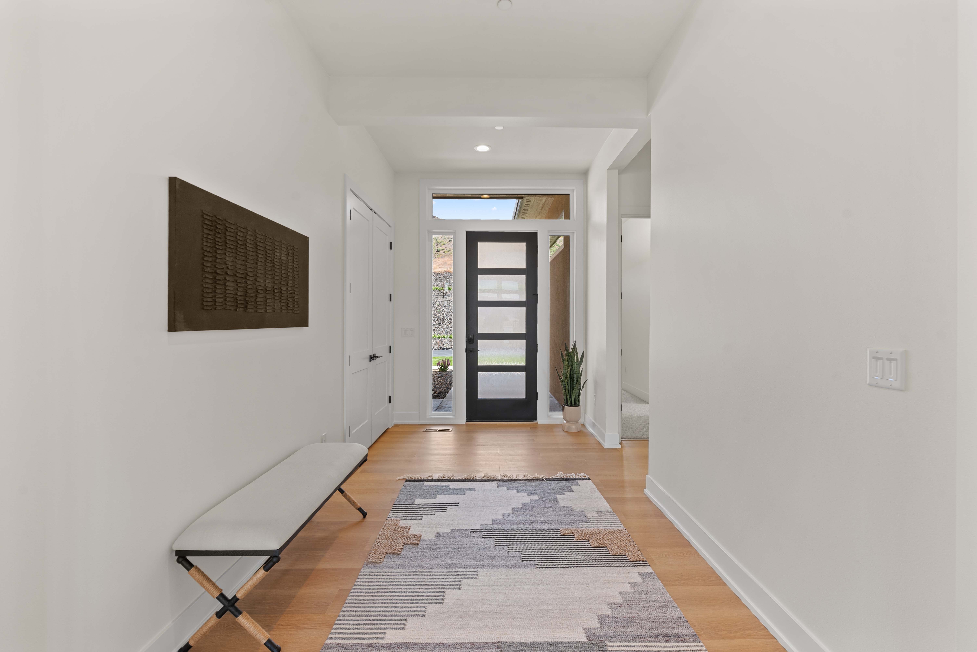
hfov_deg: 100.4
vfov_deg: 77.4
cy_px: 326
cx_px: 488
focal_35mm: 15
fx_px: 407
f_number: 8
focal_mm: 15
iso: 200
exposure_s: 1/6
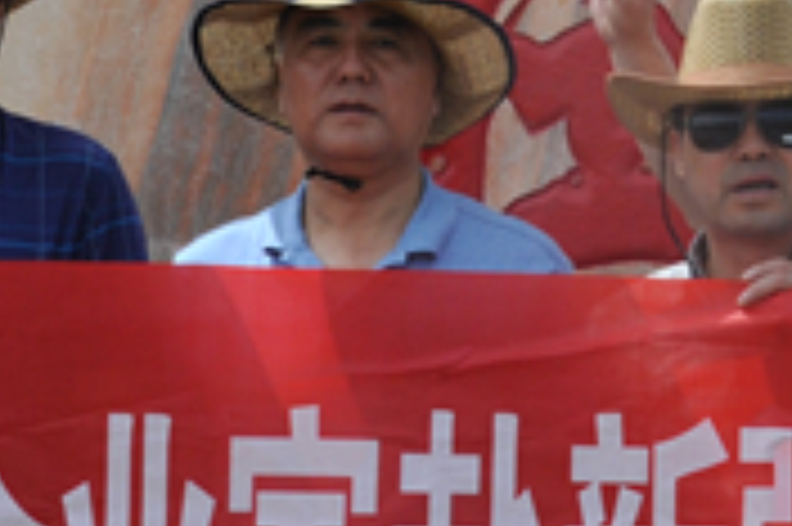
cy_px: -209
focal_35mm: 170
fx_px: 3742
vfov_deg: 7.9
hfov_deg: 12.1
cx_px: 572
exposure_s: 1/160
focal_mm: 25
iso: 200
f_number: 13
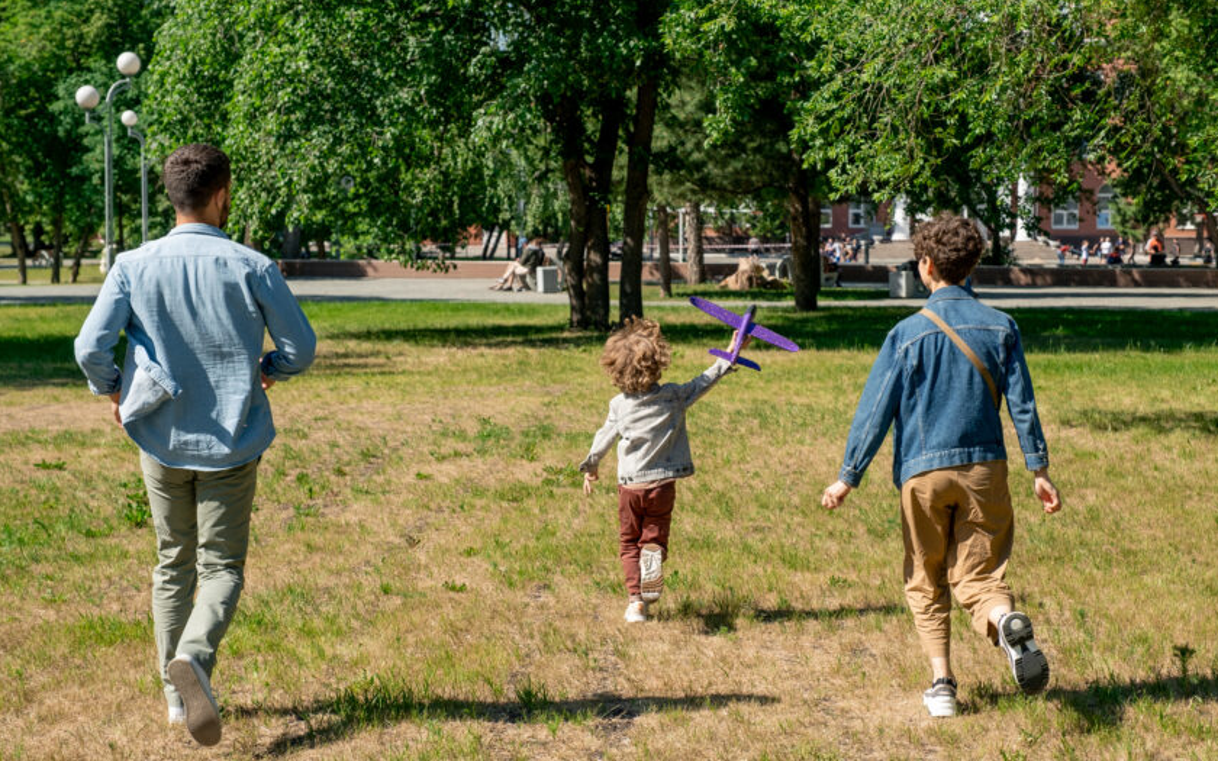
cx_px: 613
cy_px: 407
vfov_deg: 19.7
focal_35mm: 66
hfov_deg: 31.1
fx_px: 2191
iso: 160
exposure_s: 1/800
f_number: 4
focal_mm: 42.7
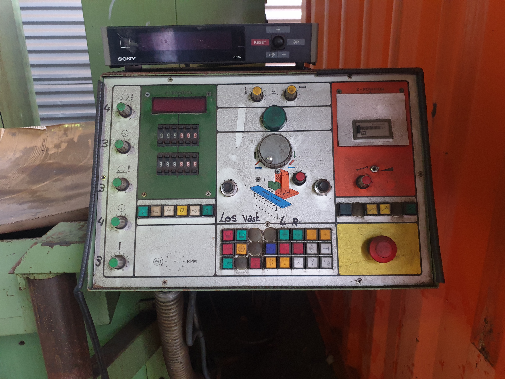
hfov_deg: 67.3
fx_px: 379
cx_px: 252
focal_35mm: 26
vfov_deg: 53.1
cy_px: 190
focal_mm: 4.3
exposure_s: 1/17
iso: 250
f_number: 1.5
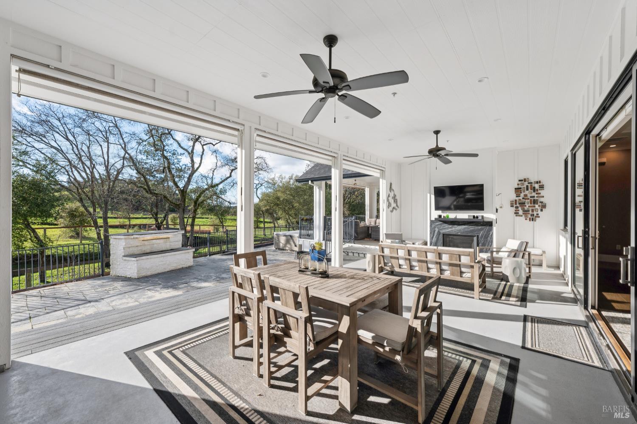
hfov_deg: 104.3
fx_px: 248
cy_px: 212
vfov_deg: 81.1
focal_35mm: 14
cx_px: 318
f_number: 8
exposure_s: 1/500
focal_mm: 14
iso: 200
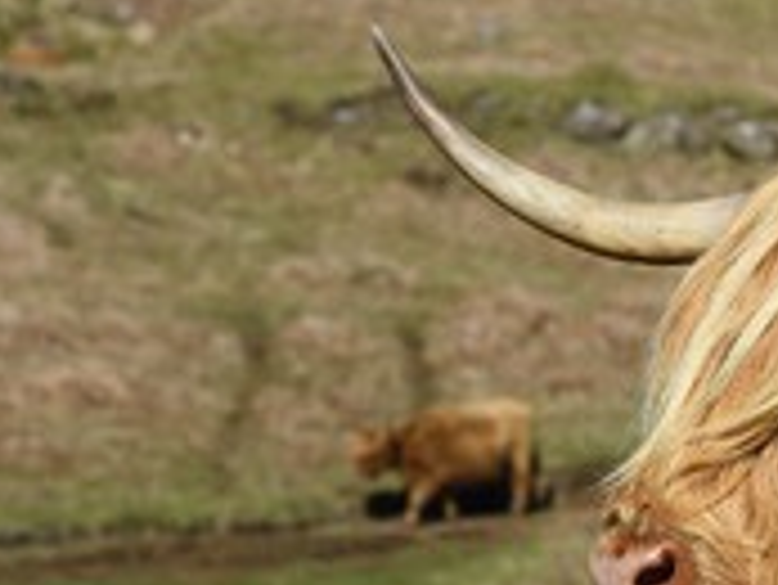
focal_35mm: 233
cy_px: 536
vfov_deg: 6.4
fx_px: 5240
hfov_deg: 8.4
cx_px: 917
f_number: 9
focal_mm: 100
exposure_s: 1/400
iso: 200
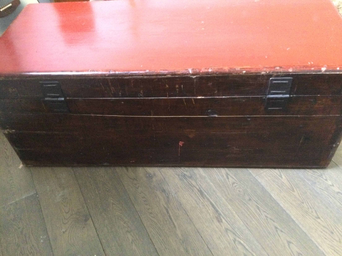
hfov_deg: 58.4
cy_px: 128
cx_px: 171
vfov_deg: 45.4
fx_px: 306
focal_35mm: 31
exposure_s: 1/17
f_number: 2.4
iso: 320
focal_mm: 3.3
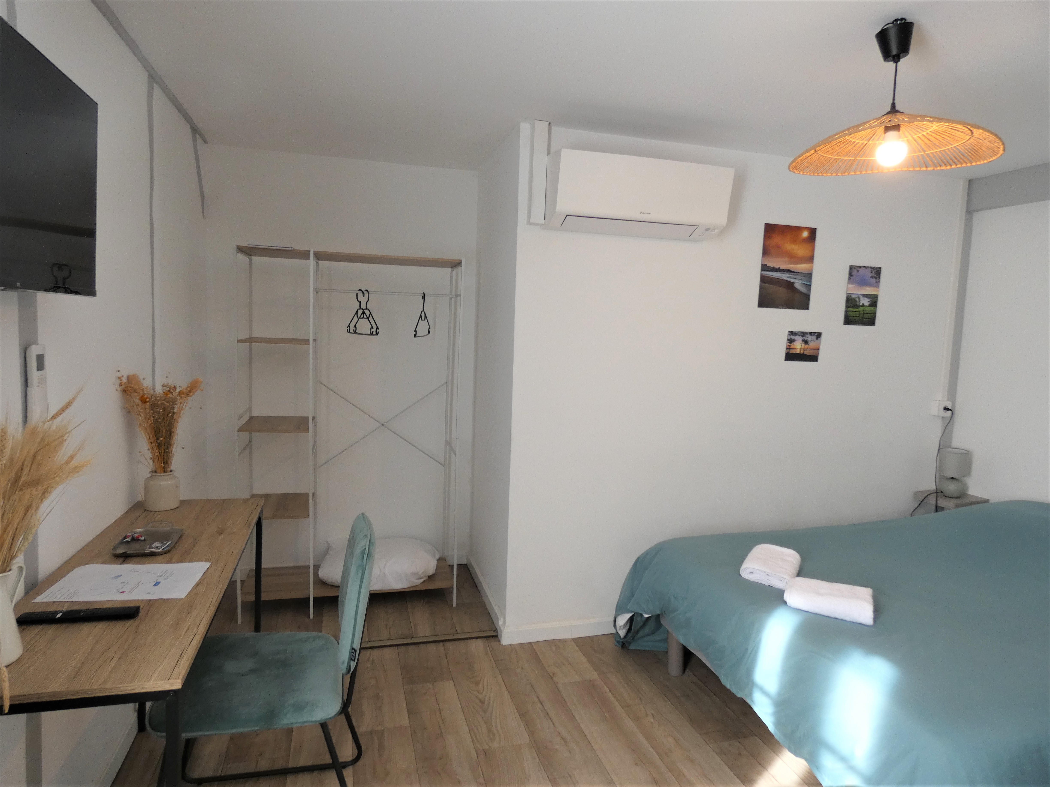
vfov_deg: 66.0
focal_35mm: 20
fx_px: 607
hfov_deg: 81.7
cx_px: 525
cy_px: 394
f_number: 2.8
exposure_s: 1/60
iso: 125
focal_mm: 3.6
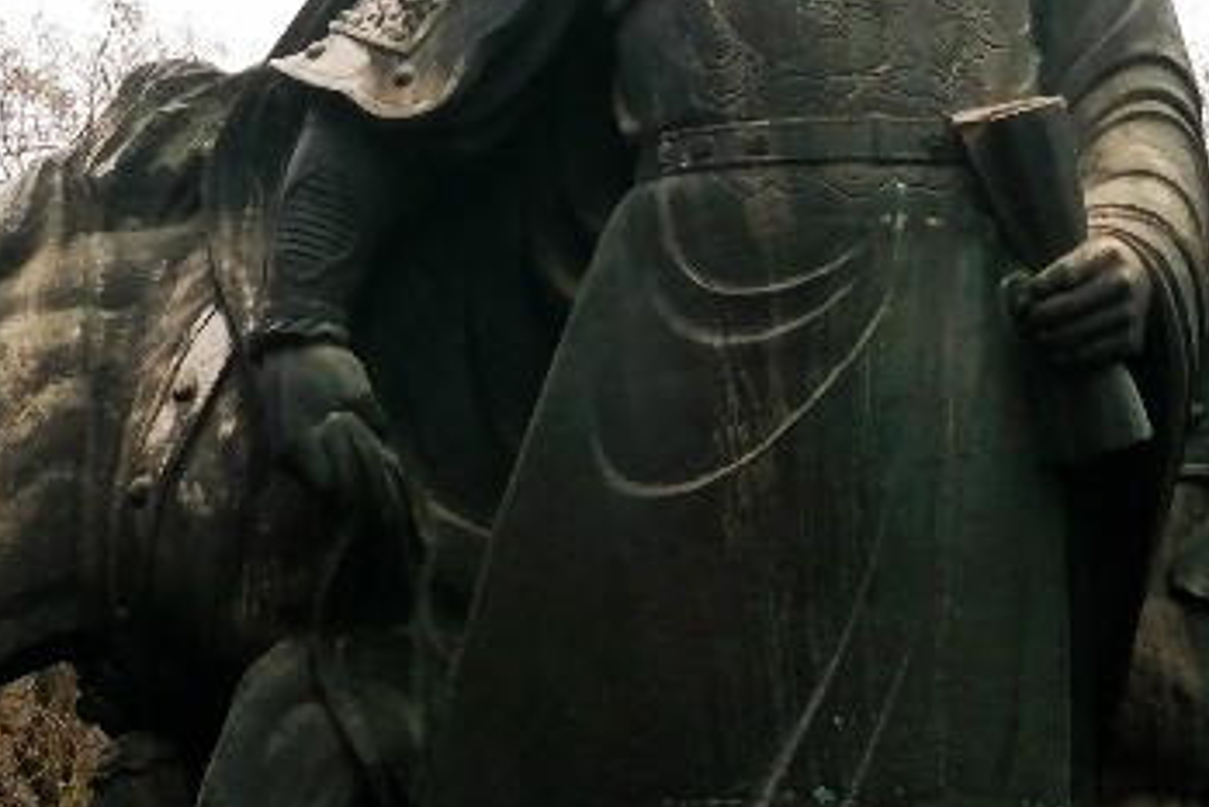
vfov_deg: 13.8
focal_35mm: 99
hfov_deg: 20.6
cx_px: 575
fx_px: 3326
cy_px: 490
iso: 400
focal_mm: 18
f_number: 7.1
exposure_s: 1/320
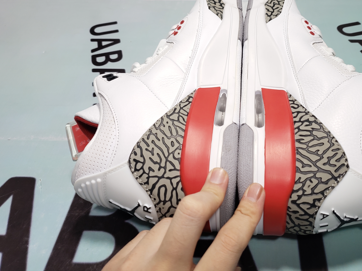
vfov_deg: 40.3
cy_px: 94
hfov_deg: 51.9
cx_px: 232
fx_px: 366
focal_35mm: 35
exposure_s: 1/100
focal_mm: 4.3
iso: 64
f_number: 2.4
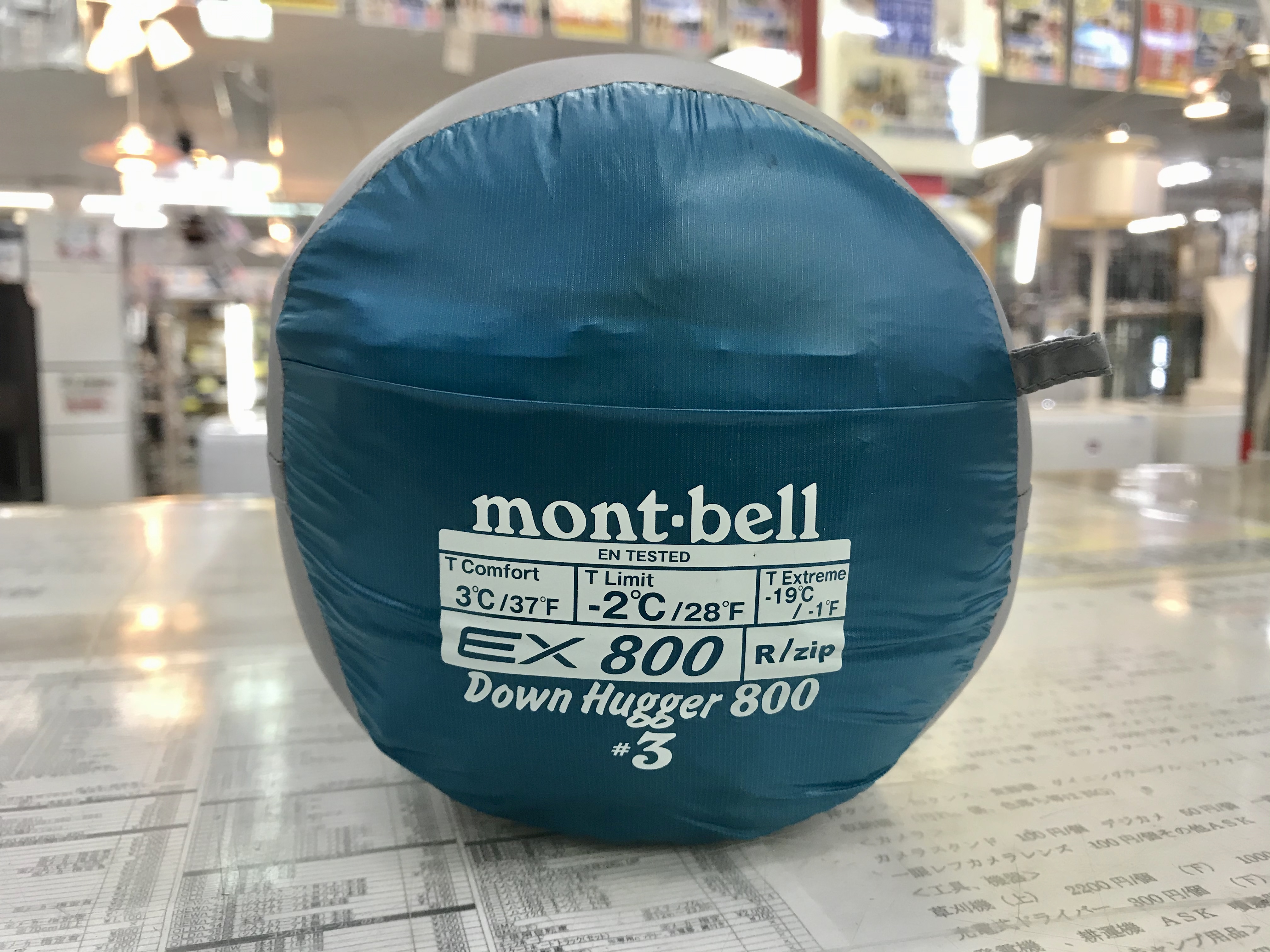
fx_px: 1027
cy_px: 476
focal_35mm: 28
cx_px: 635
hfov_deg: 63.4
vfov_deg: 49.7
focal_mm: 3.99
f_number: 1.8
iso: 25
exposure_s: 1/33
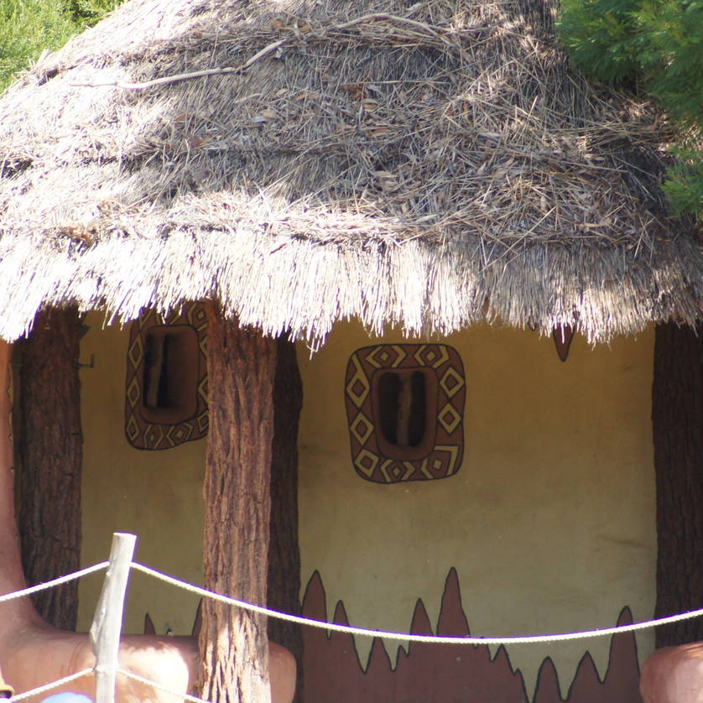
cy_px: 335
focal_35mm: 608
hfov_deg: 2.9
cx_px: 510
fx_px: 13970
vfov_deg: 2.9
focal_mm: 250
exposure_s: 1/400
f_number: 5.6
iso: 500
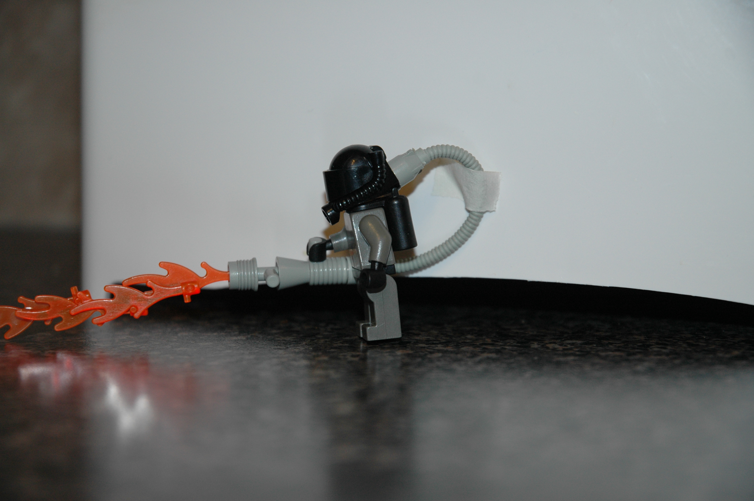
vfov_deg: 13.0
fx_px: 2197
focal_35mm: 105
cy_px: 250
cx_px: 377
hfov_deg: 19.5
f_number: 4.5
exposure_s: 1/60
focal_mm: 70
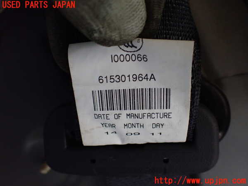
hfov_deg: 60.0
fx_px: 215
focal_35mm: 30
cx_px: 124
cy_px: 93
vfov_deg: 46.8
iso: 800
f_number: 2.3
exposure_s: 1/30
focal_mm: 5.4
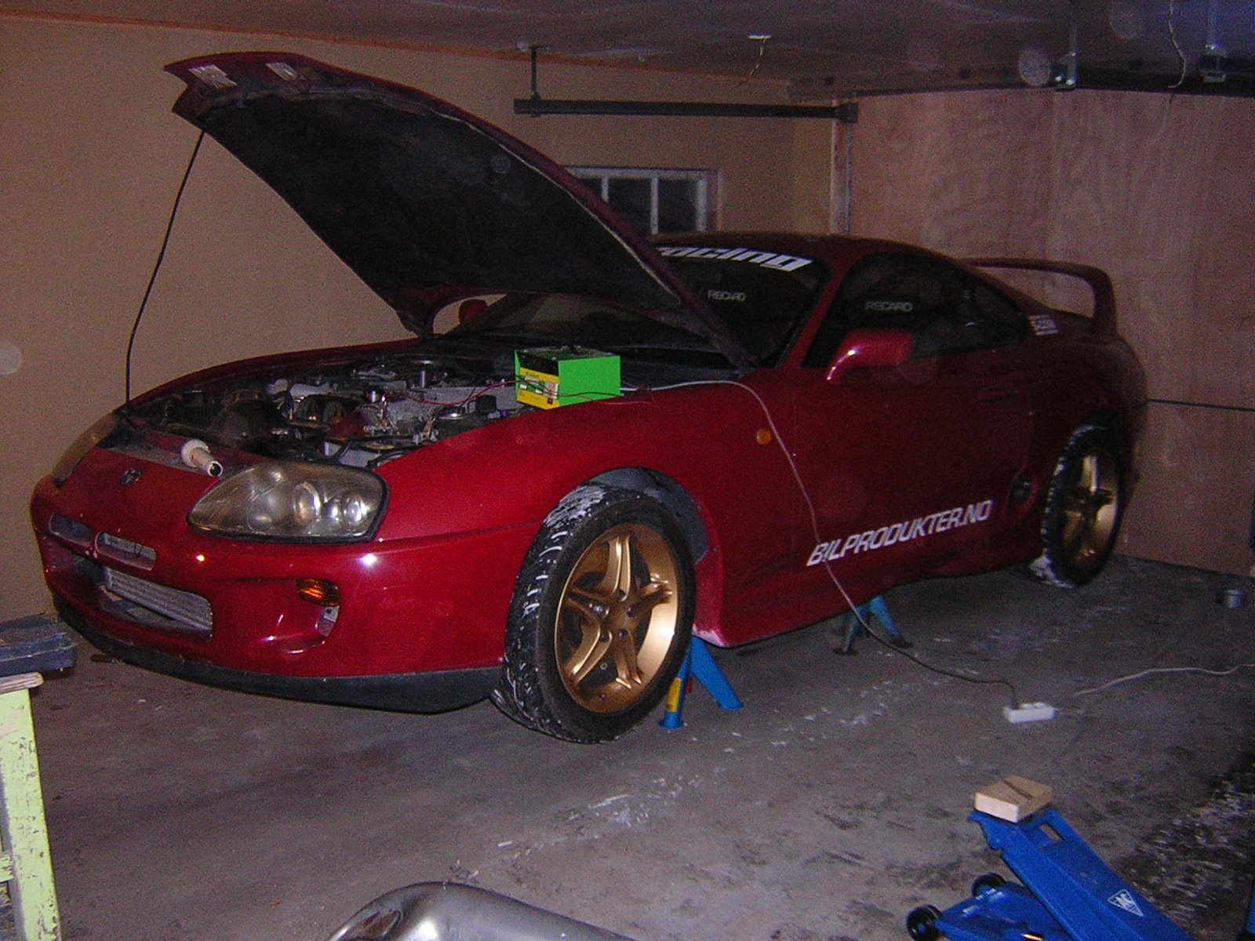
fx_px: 1305
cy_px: 470
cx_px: 628
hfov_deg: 51.4
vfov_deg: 39.7
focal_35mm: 36
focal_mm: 4.7
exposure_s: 1/60.1
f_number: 2.6
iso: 400
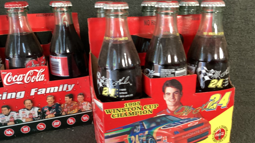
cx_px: 128
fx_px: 230
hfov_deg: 58.0
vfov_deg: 34.6
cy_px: 74
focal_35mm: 34
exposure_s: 1/60
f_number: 2.4
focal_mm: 3.3
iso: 160
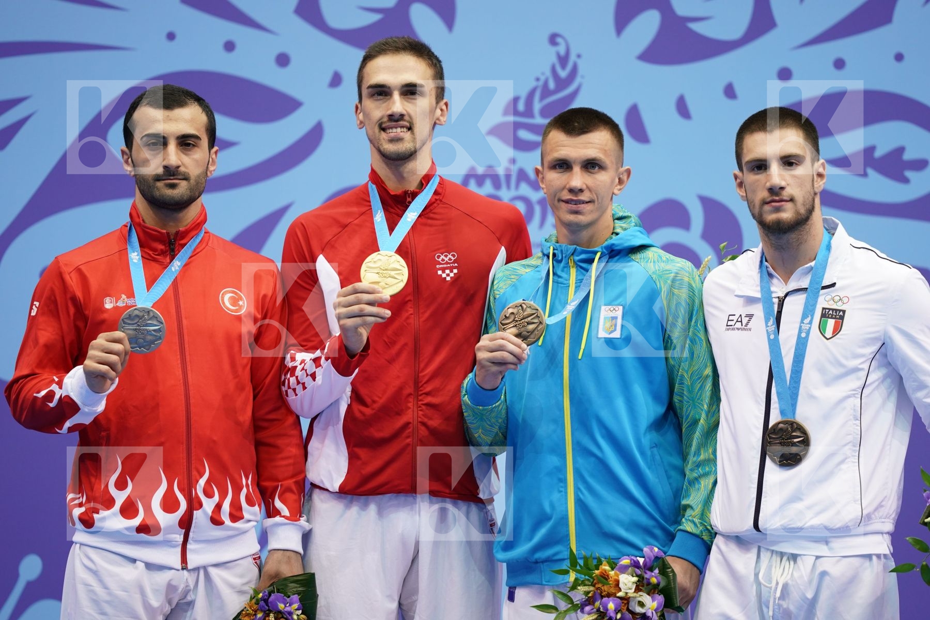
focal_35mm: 400
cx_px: 465
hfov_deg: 5.2
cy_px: 310
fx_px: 10333
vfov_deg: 3.4
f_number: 2.8
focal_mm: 400
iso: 800
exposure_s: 1/500
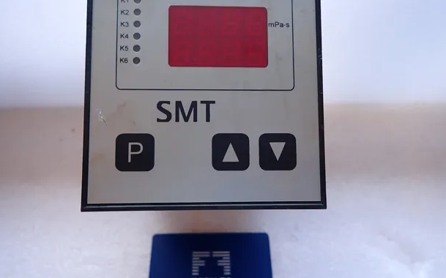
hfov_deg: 68.4
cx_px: 223
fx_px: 328
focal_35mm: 27
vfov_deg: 46.0
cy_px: 138
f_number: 2
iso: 100
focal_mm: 4.5
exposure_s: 1/80
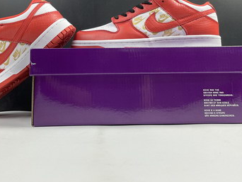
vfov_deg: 37.3
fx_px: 266
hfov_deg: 48.7
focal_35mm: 38
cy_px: 58
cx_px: 100
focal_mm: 4.2
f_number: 1.6
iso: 80
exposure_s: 1/100
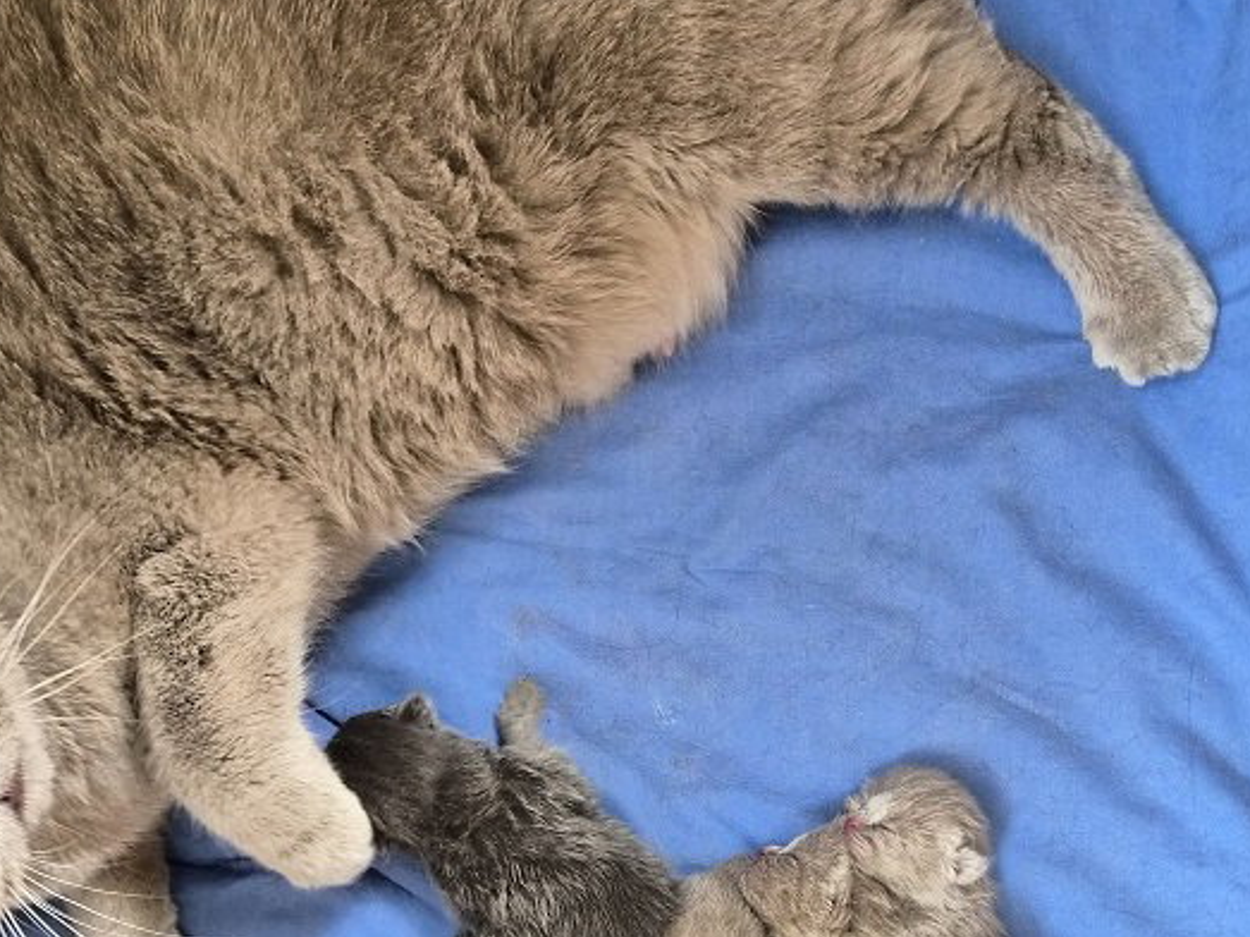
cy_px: 710
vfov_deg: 32.2
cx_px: 554
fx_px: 1588
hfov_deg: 42.9
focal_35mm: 44
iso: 800
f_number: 1.8
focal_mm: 5.4
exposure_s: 1/100
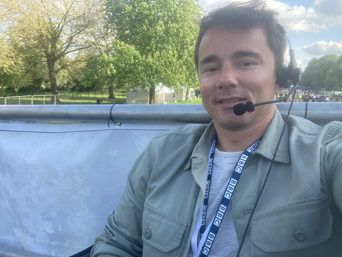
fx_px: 316
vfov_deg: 44.2
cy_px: 128
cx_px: 171
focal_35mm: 32
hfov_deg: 56.8
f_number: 2.2
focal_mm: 2.87
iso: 20
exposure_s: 1/121
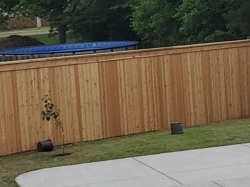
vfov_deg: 11.8
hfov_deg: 15.7
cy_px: 73
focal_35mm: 125
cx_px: 193
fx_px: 902
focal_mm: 4.3
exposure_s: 1/1244
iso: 50
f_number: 2.4
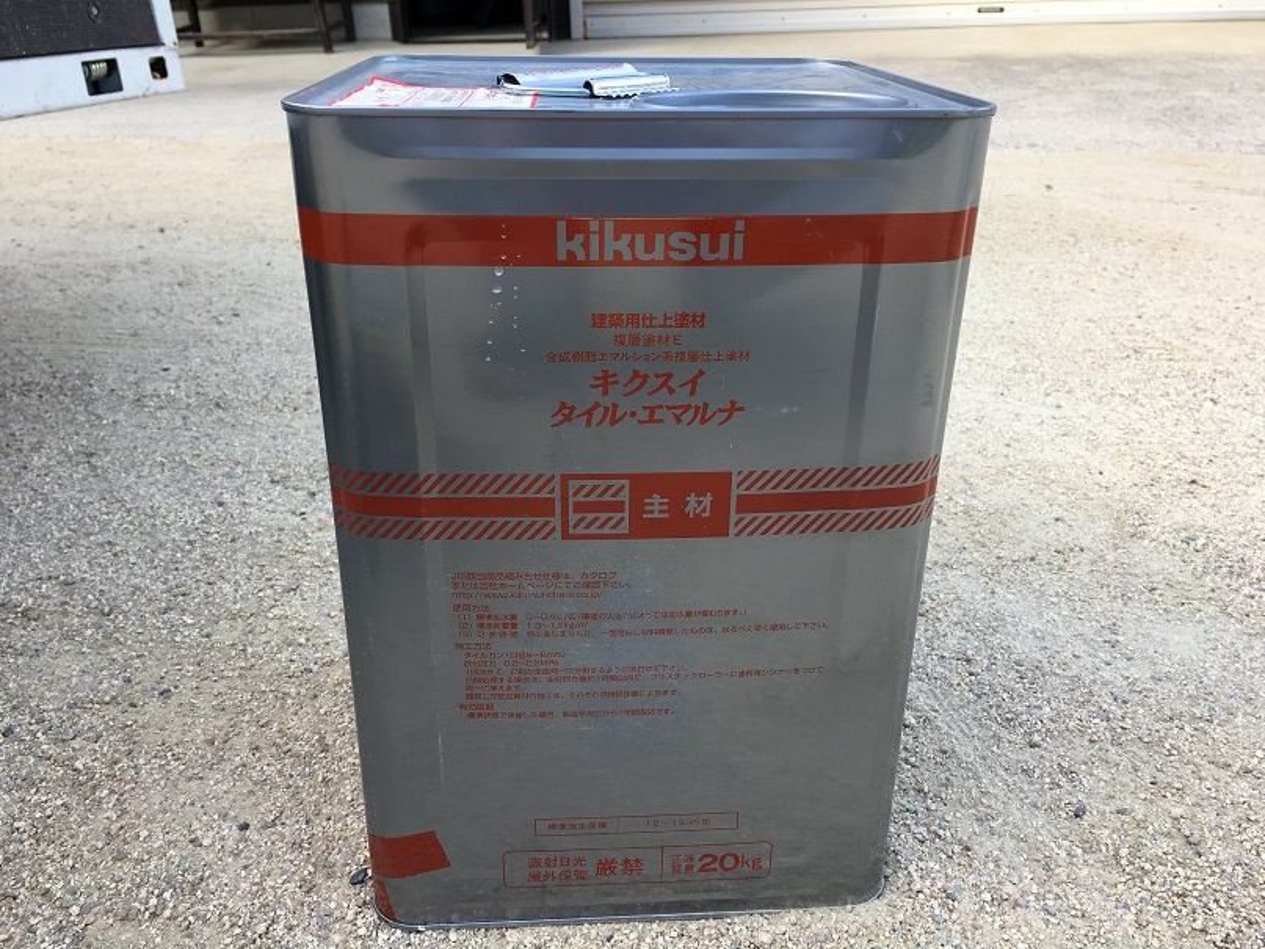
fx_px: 1060
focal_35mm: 29
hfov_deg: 61.7
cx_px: 632
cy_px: 474
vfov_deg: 48.2
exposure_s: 1/159
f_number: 2.2
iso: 25
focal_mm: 4.15
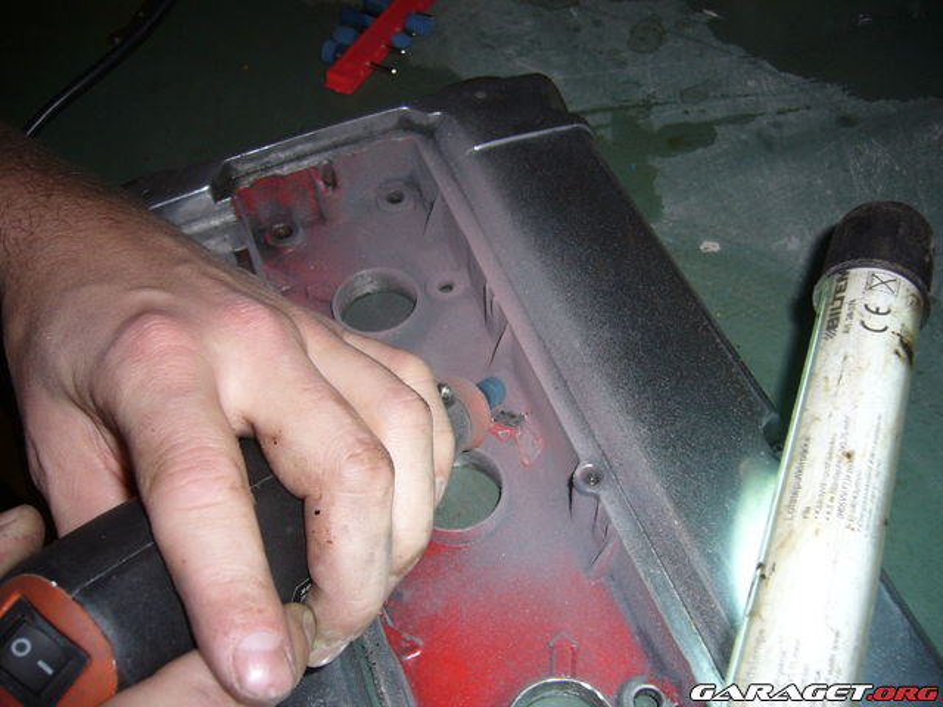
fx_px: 953
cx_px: 472
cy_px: 354
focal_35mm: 35
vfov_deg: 40.7
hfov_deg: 52.6
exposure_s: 1/60
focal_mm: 5.8
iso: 80
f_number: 2.8
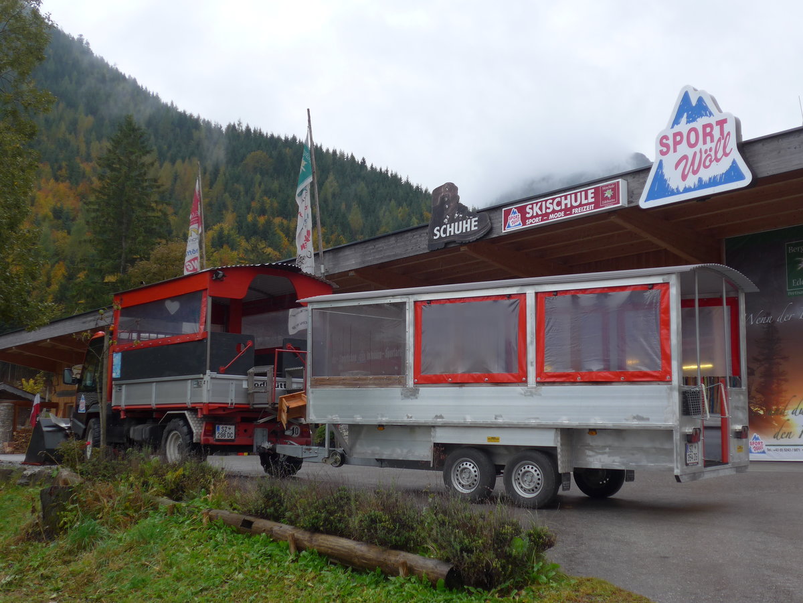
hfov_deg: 42.9
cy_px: 302
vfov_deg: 32.9
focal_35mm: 44
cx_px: 402
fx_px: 1021
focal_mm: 9
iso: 80
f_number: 2.8
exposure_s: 1/250
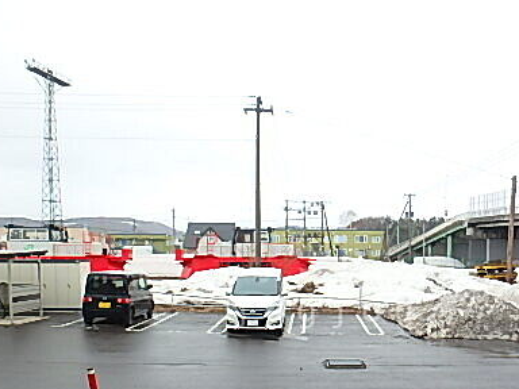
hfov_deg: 52.0
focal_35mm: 35
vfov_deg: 39.1
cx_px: 327
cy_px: 312
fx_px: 525
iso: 160
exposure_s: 1/60
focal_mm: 3.7
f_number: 3.5
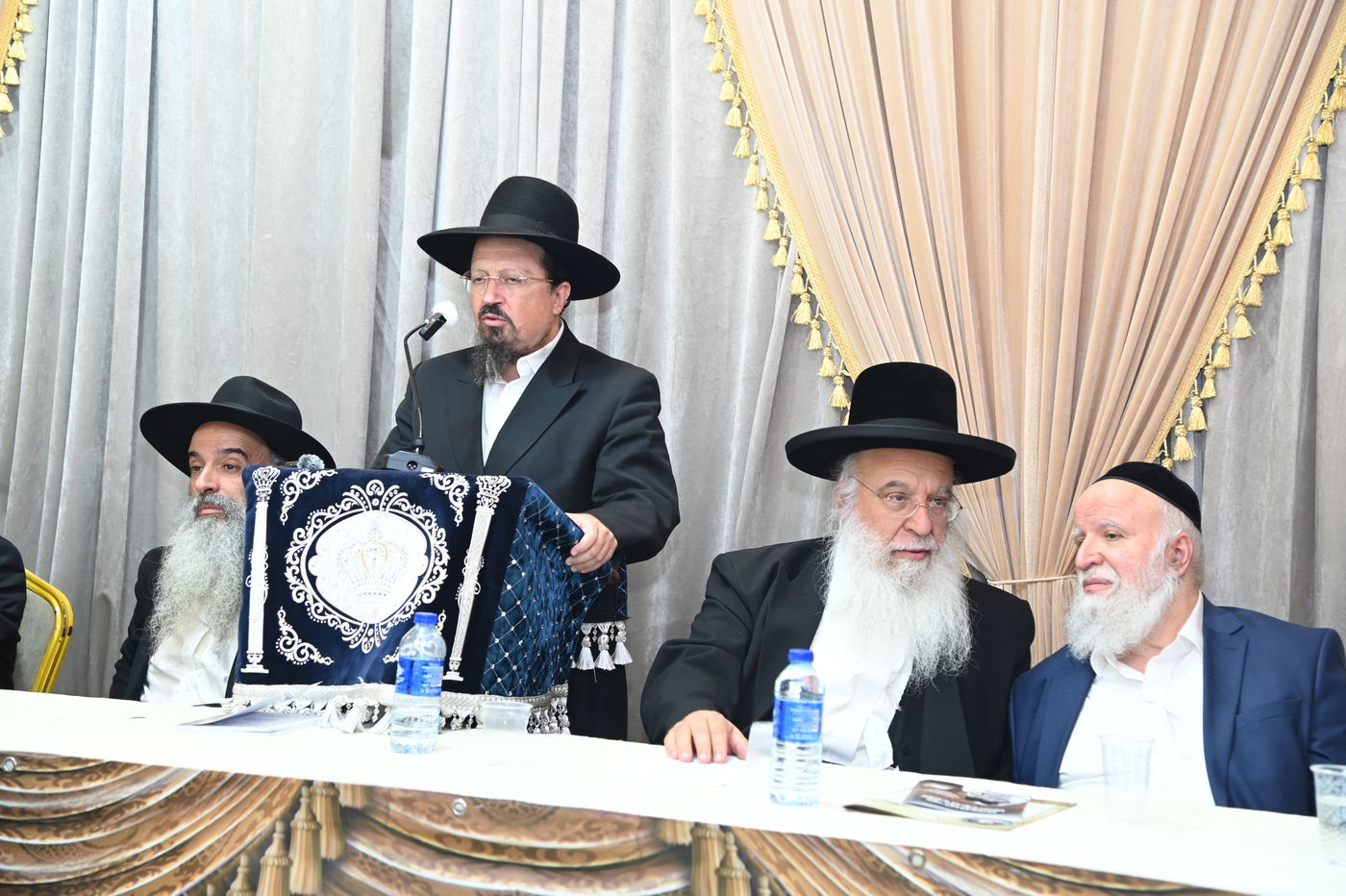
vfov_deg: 20.9
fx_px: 2429
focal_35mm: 65
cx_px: 673
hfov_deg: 31.0
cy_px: 448
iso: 1600
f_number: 4.5
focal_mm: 65
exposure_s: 1/160
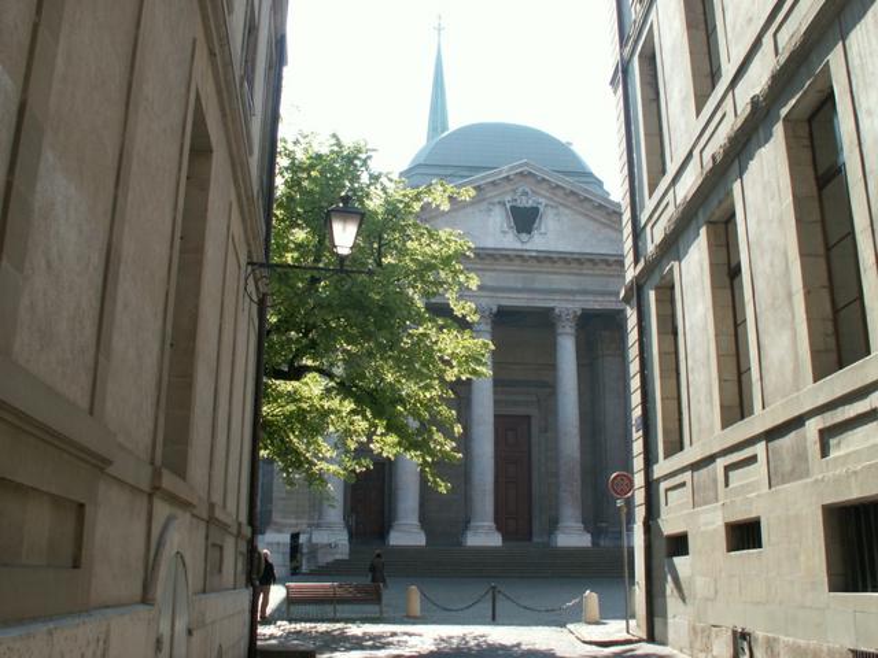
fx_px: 888
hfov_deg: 52.6
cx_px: 439
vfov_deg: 40.7
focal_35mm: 35
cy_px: 329
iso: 50
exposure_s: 1/100
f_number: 5
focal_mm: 5.86
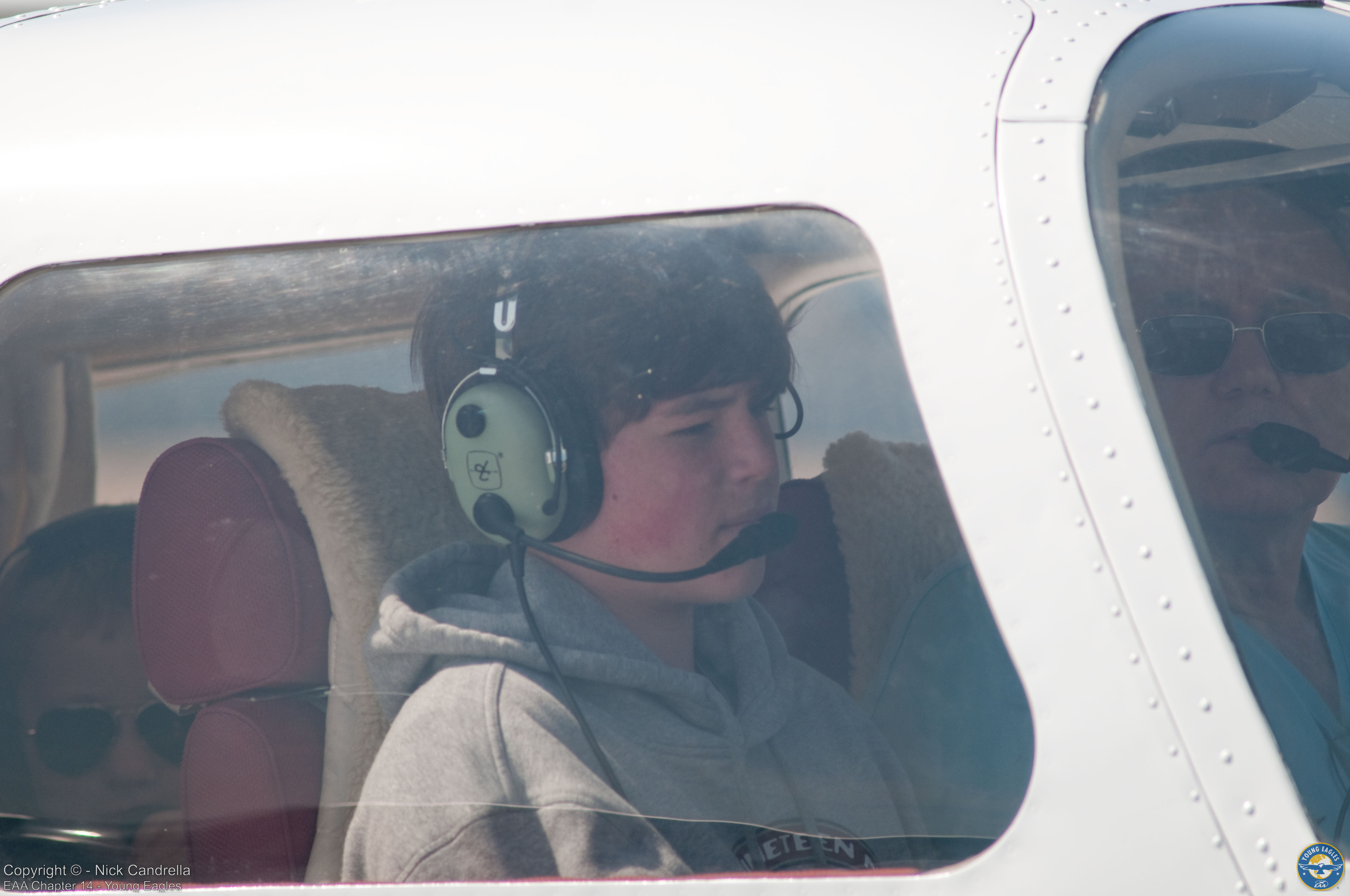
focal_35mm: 450
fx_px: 16854
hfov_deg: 4.6
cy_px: 448
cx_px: 675
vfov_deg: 3.0
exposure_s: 1/500
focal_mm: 300
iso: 100
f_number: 5.6
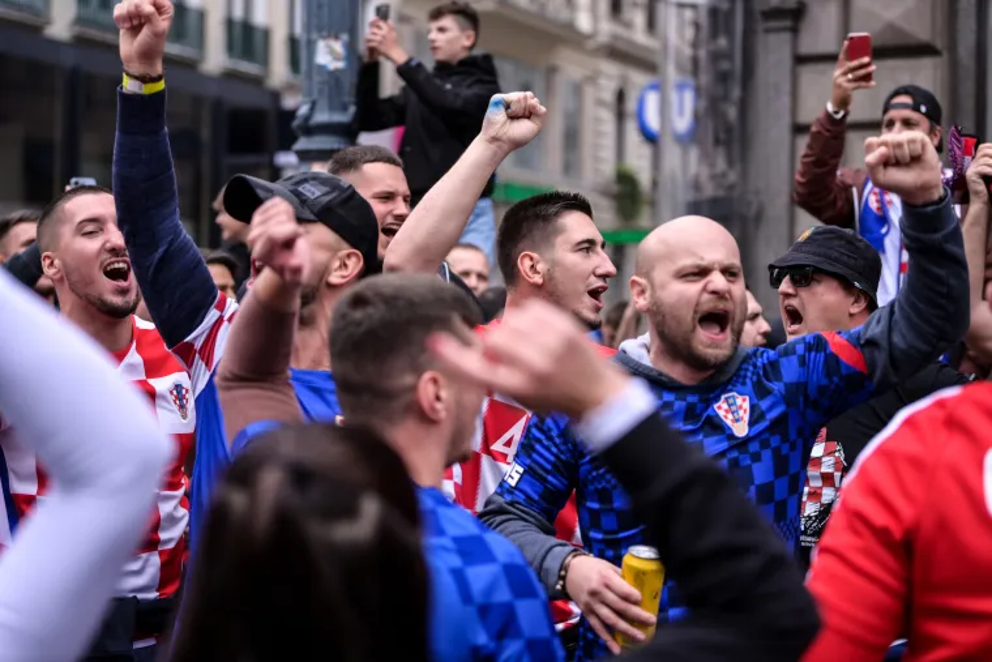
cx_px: 496
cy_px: 331
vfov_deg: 19.5
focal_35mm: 70
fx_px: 1929
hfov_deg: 28.8
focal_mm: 70
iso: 500
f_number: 2.8
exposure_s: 1/1250
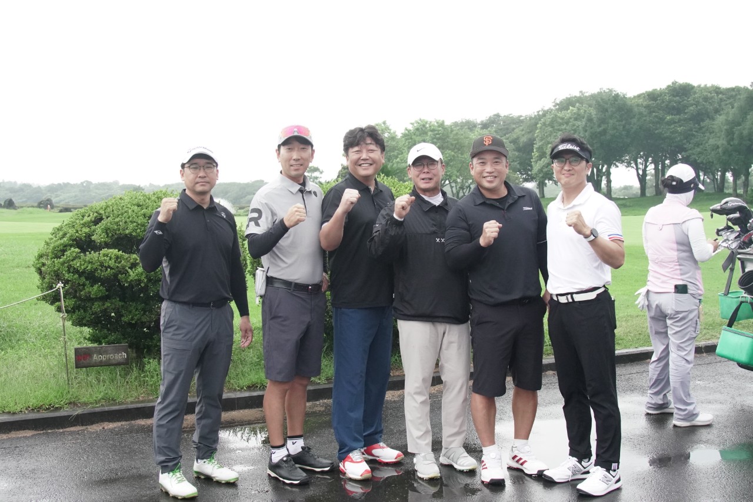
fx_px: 962
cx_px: 376
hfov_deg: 42.7
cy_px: 251
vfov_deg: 29.2
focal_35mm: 46
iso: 3200
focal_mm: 31
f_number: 5.6
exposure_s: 1/2500
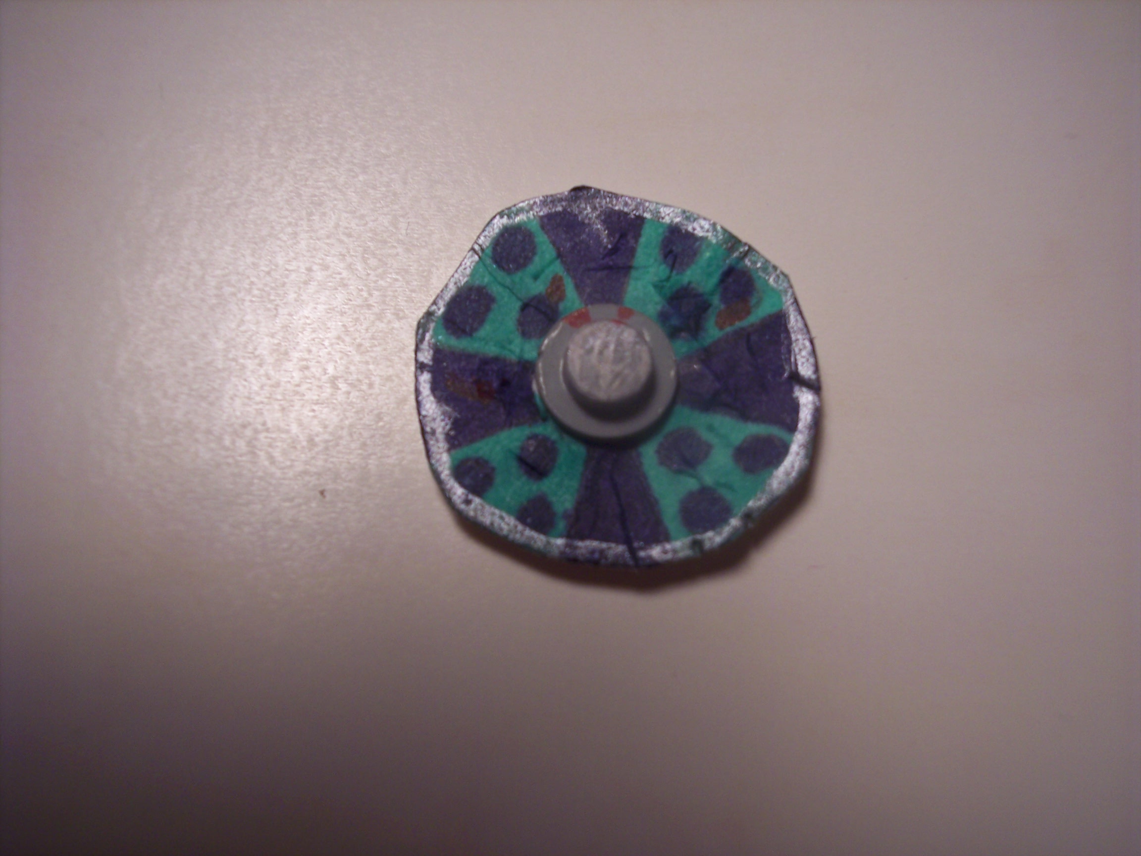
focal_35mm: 39
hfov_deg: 47.9
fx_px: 1286
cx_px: 570
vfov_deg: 36.8
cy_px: 428
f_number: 3.4
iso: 100
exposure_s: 1/45
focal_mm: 8
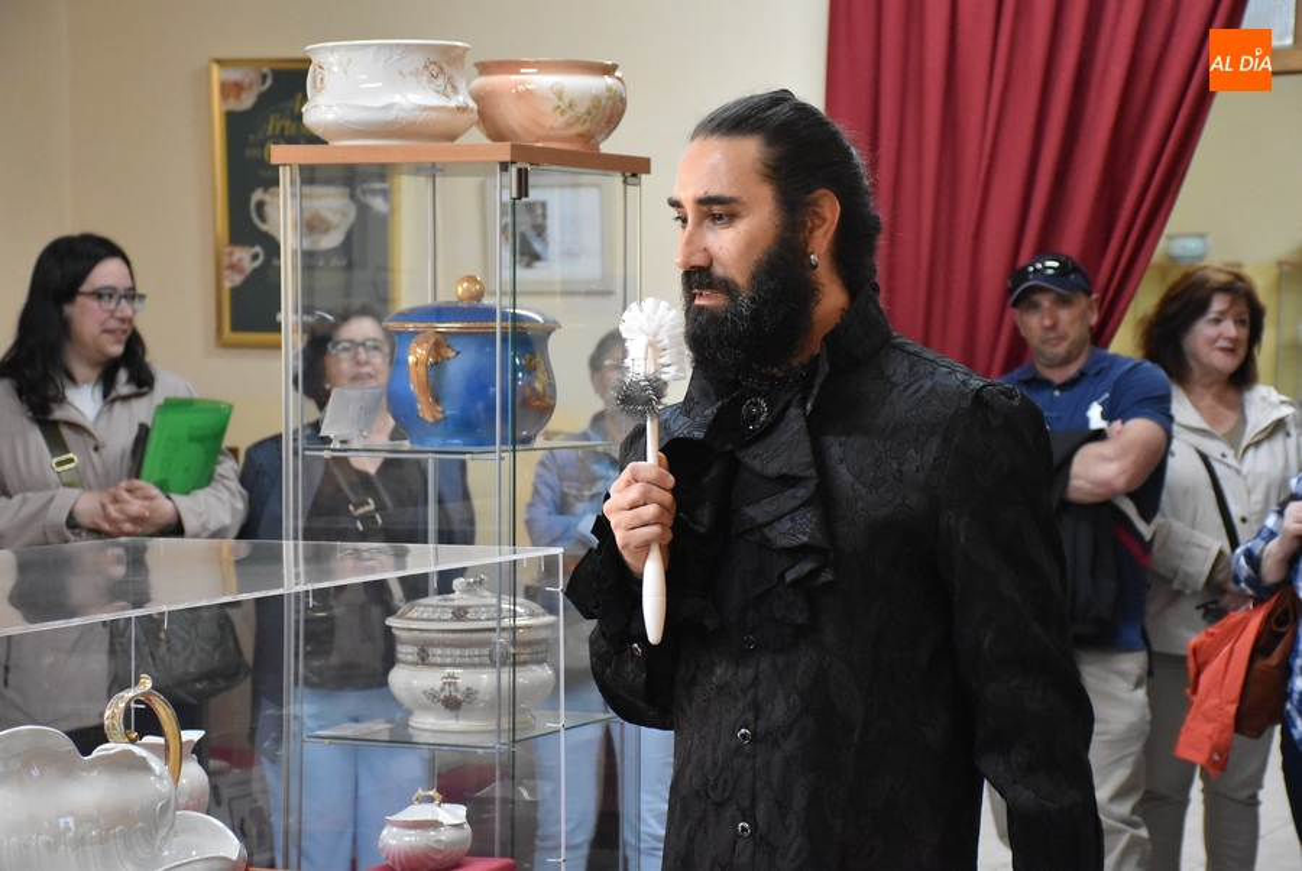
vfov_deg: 15.2
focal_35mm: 90
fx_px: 3258
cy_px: 436
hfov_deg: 22.6
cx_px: 651
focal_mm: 60
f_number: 5
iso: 4500
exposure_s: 1/125
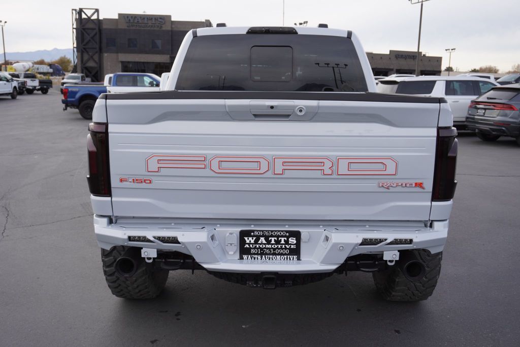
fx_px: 499
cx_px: 260
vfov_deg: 38.4
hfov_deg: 55.1
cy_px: 174
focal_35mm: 34
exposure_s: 1/125
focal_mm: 23
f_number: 5.6
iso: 100
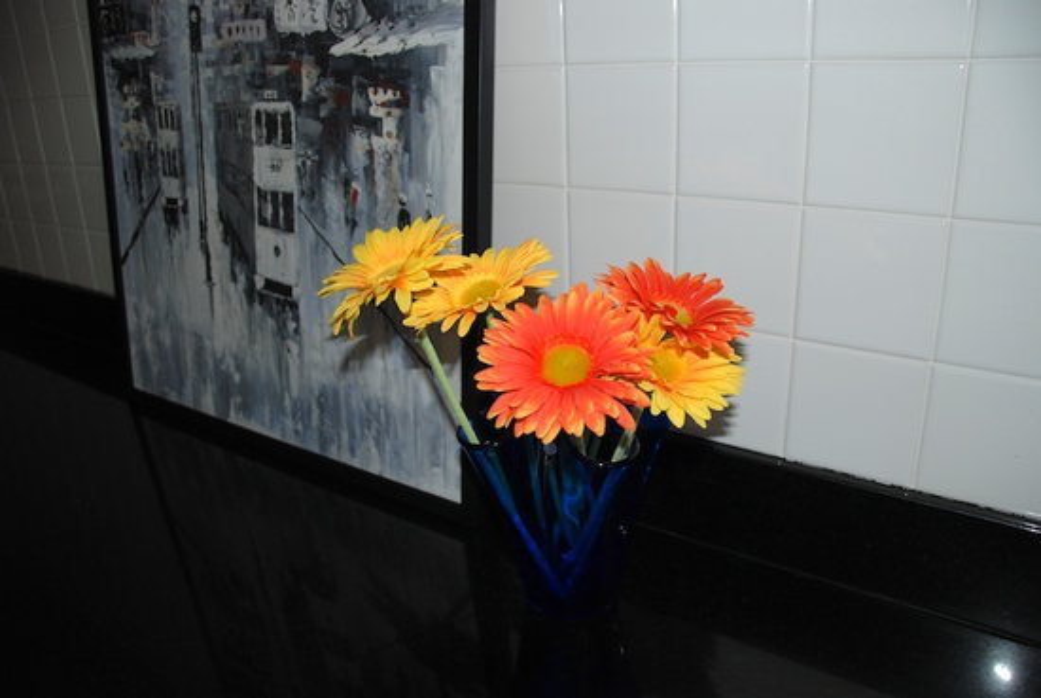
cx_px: 520
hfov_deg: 67.3
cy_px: 349
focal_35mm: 27
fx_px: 782
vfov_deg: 48.1
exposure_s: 1/60
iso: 100
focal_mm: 18
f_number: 3.5
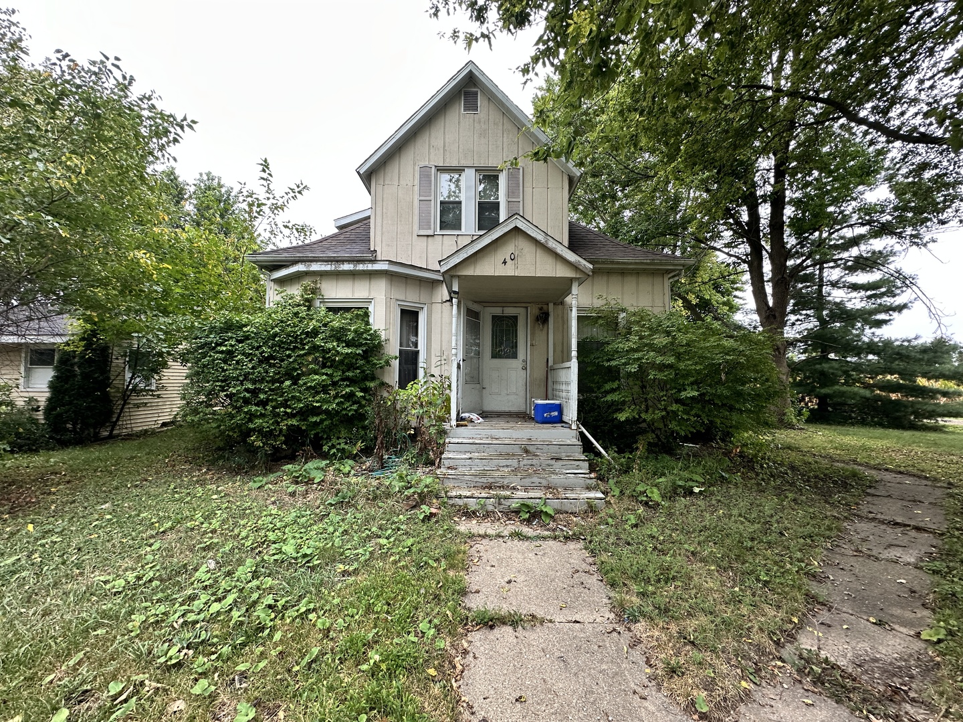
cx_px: 482
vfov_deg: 85.7
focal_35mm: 14
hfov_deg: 102.1
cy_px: 361
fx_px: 389
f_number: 2.2
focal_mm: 2.22
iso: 100
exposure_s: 1/99
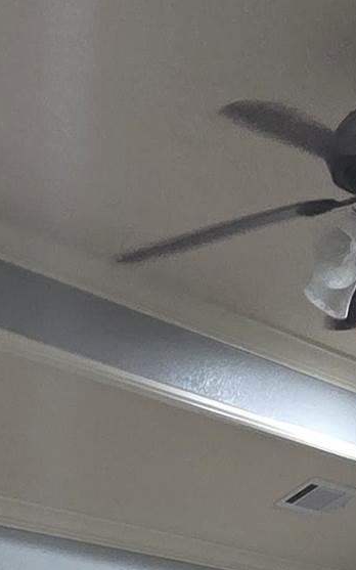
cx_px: -38
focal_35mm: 76
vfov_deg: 19.1
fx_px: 1180
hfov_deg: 16.6
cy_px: 1080
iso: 800
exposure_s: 1/60
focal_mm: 2.2
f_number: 1.9
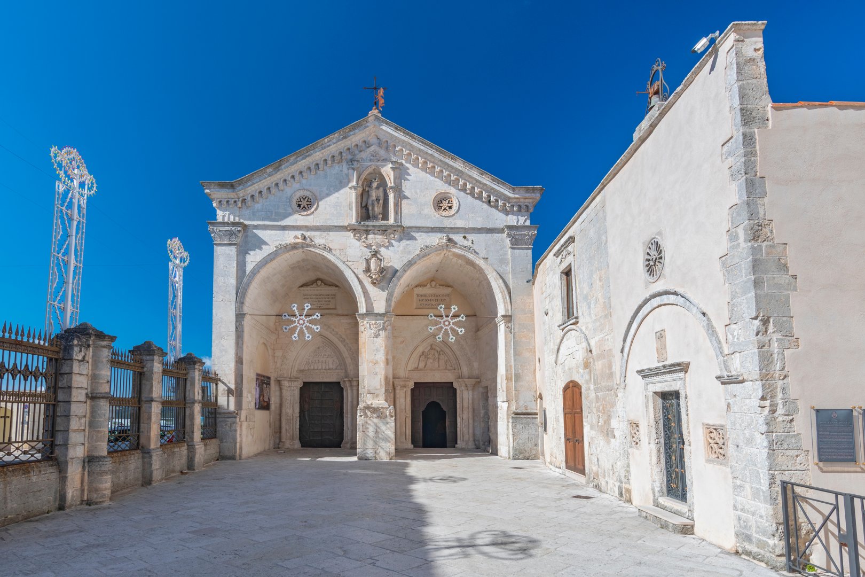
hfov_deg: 85.4
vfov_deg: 63.2
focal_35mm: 20
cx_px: 432
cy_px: 288
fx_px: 469
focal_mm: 13
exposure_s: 1/200
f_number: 8
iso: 160
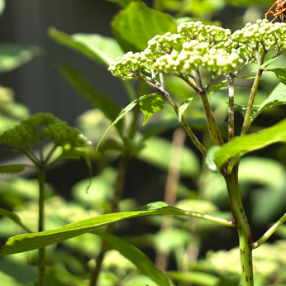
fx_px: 963
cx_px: 269
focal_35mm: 103
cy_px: 56
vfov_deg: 16.8
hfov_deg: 16.6
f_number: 2.8
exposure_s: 1/500
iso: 50
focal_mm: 24.2
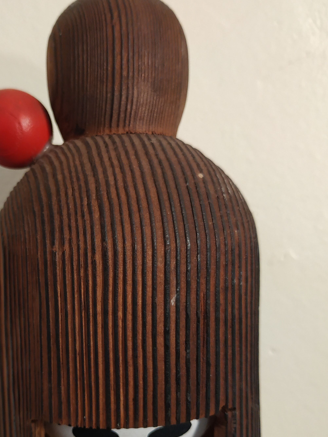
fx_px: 455
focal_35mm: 36
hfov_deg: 39.1
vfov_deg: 50.8
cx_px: 104
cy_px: 273
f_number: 1.9
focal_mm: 3.94
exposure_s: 1/30
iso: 200
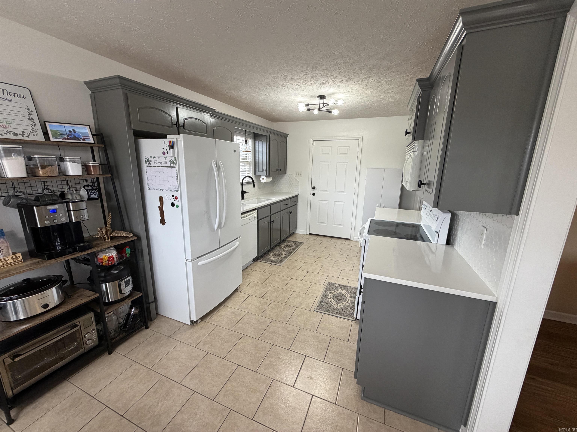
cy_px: 216
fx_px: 233
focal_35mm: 14
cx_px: 288
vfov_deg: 85.7
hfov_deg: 102.1
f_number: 2.2
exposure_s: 1/120
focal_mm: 2.22
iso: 320
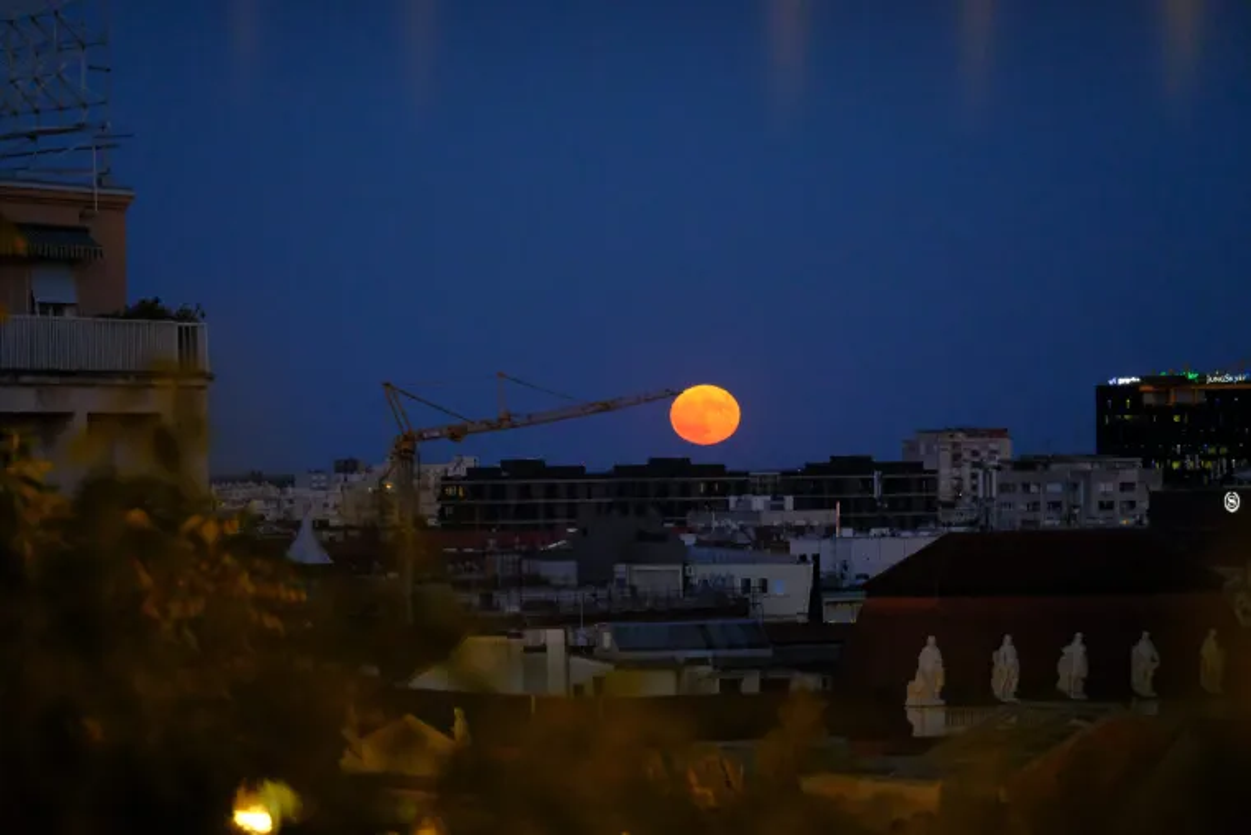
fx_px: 7020
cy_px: 418
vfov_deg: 6.8
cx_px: 626
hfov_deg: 10.2
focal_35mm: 202
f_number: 2.8
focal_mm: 134.4
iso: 6400
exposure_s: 1/320
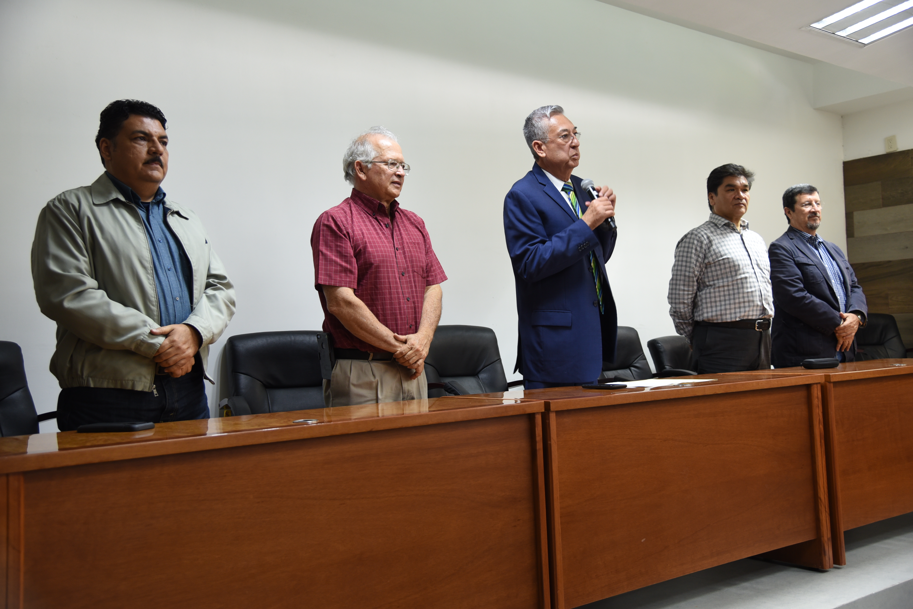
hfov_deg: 50.7
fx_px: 964
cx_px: 456
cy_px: 304
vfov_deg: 35.1
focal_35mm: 38
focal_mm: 38
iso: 800
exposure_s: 1/25
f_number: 4
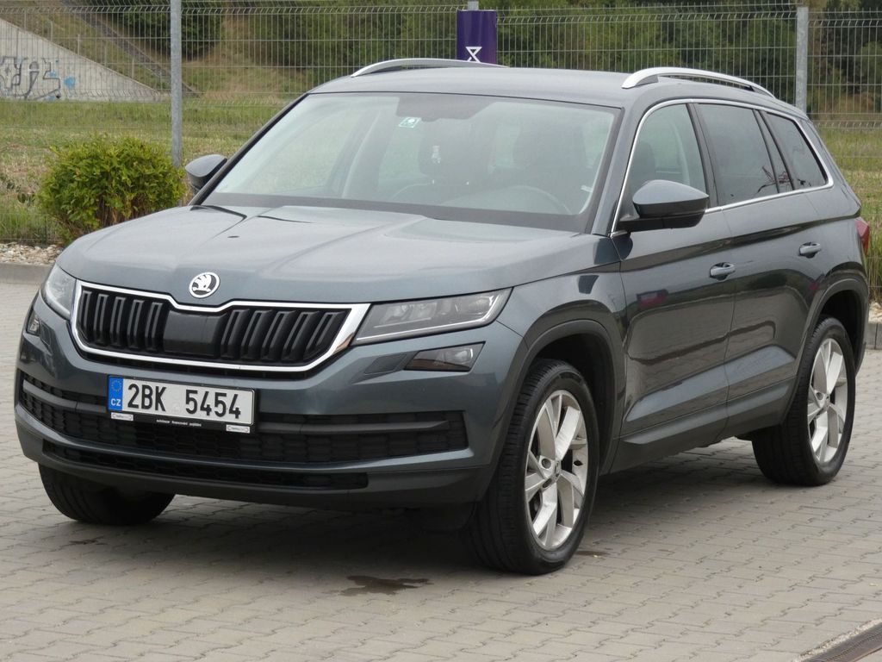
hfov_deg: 17.9
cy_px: 331
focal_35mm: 110
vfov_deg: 13.5
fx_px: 2803
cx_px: 441
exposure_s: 1/80
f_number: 5.6
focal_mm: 19.7
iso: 250
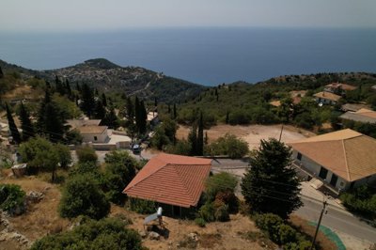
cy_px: 125
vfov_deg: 57.1
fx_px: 230
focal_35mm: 22
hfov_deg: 78.6
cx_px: 188
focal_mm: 8.38
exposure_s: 1/400
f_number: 2.8
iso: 100
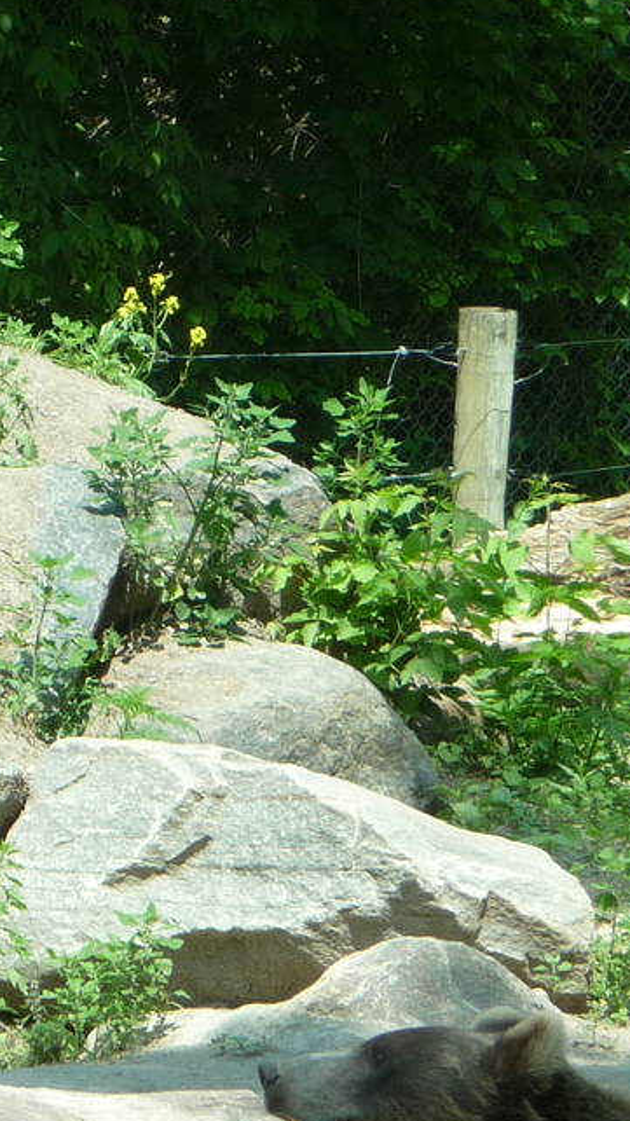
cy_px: 728
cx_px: -391
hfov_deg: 2.1
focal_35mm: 576
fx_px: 17111
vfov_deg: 3.8
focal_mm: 36.4
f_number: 4.8
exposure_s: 1/160
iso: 100
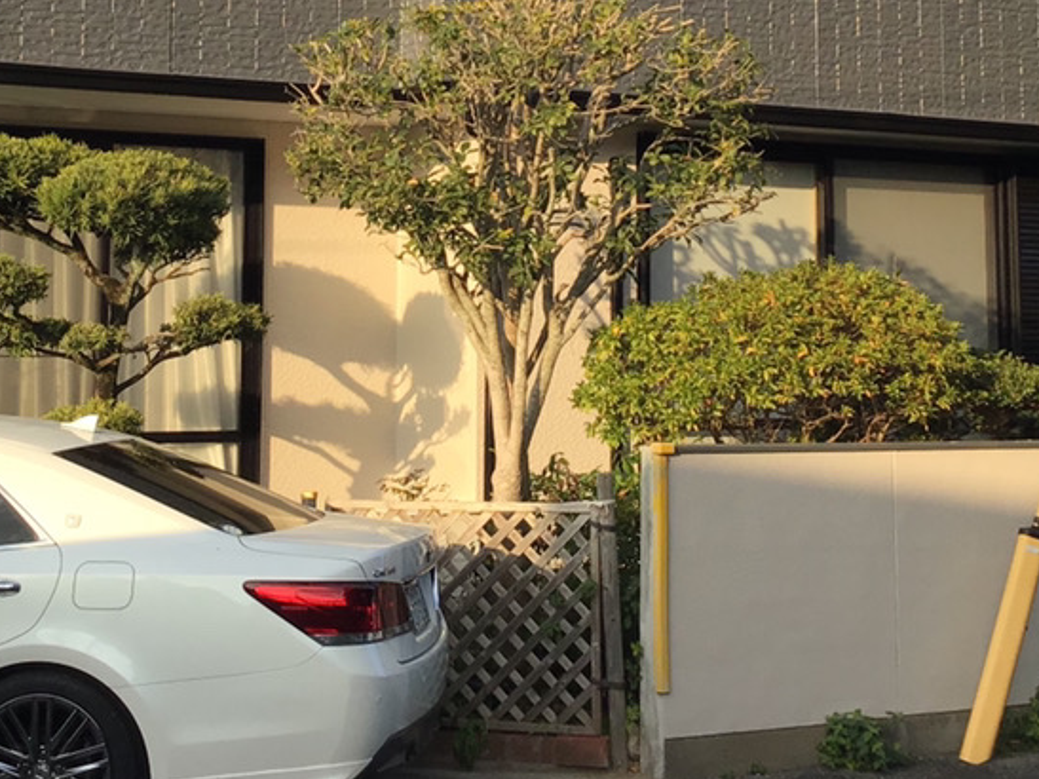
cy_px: 108
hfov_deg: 28.5
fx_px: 2041
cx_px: 444
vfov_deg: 21.2
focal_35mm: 68
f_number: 2.4
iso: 25
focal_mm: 3.3
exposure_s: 1/566
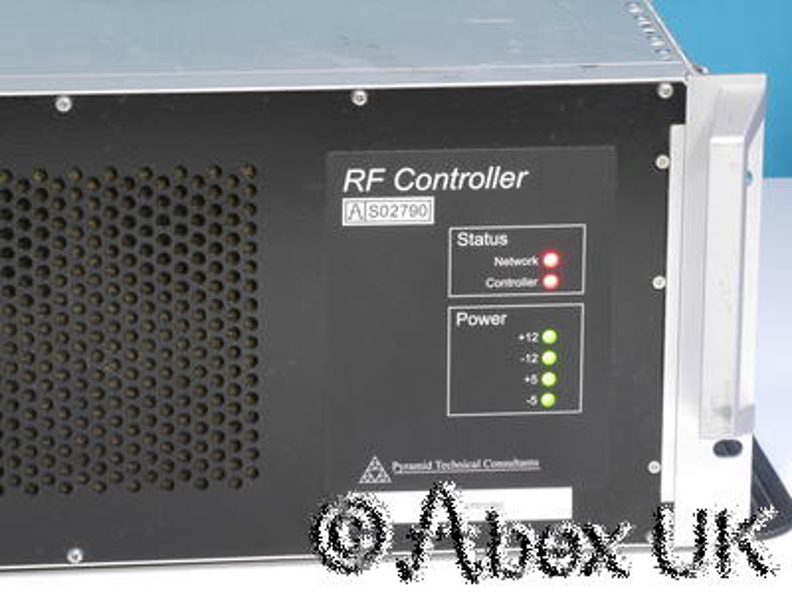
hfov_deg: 12.2
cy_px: 297
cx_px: 396
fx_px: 3706
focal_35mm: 162
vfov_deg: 9.2
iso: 800
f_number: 18
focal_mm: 81
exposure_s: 1/1.3
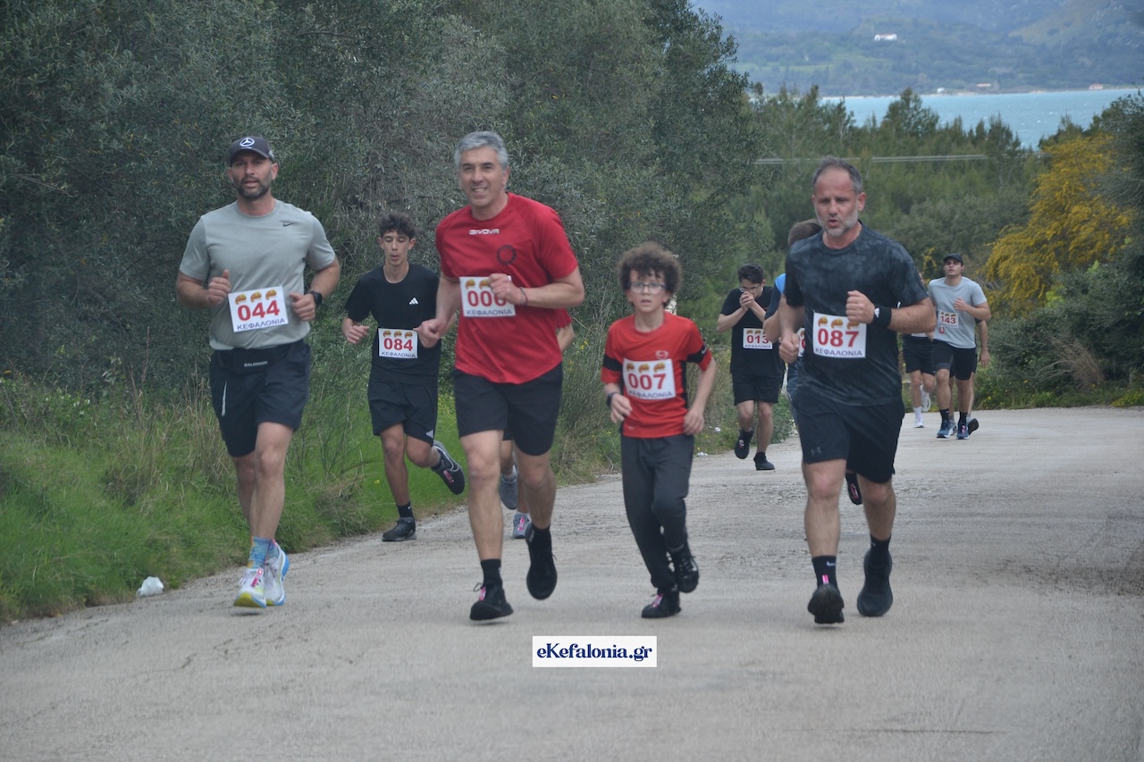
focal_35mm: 158
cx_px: 572
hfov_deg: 13.0
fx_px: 5004
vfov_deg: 8.7
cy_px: 381
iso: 400
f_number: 5.6
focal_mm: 105
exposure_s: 1/500
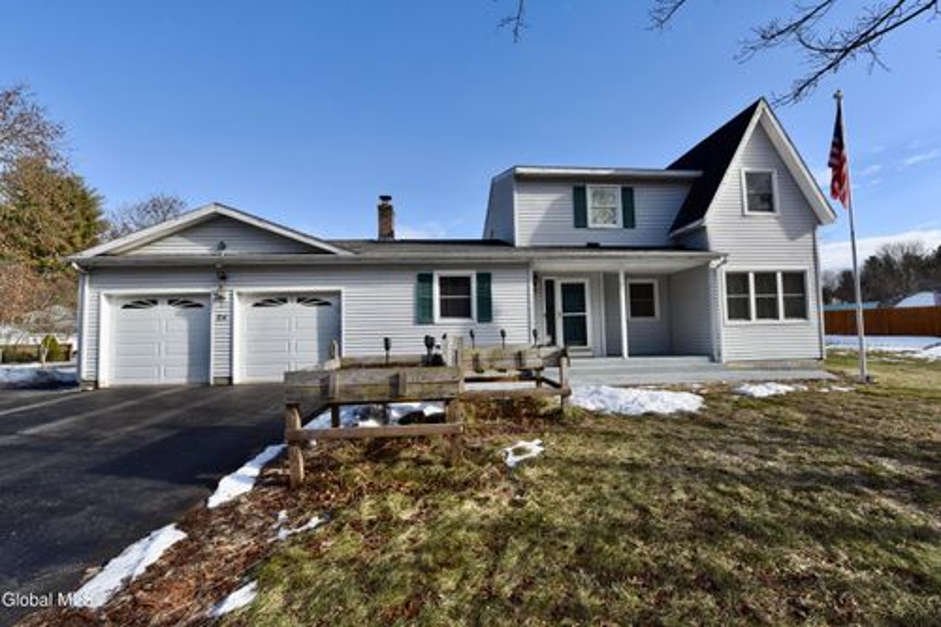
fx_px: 366
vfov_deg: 81.2
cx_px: 470
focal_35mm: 14
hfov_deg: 104.3
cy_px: 314
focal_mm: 14
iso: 800
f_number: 14
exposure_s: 1/800
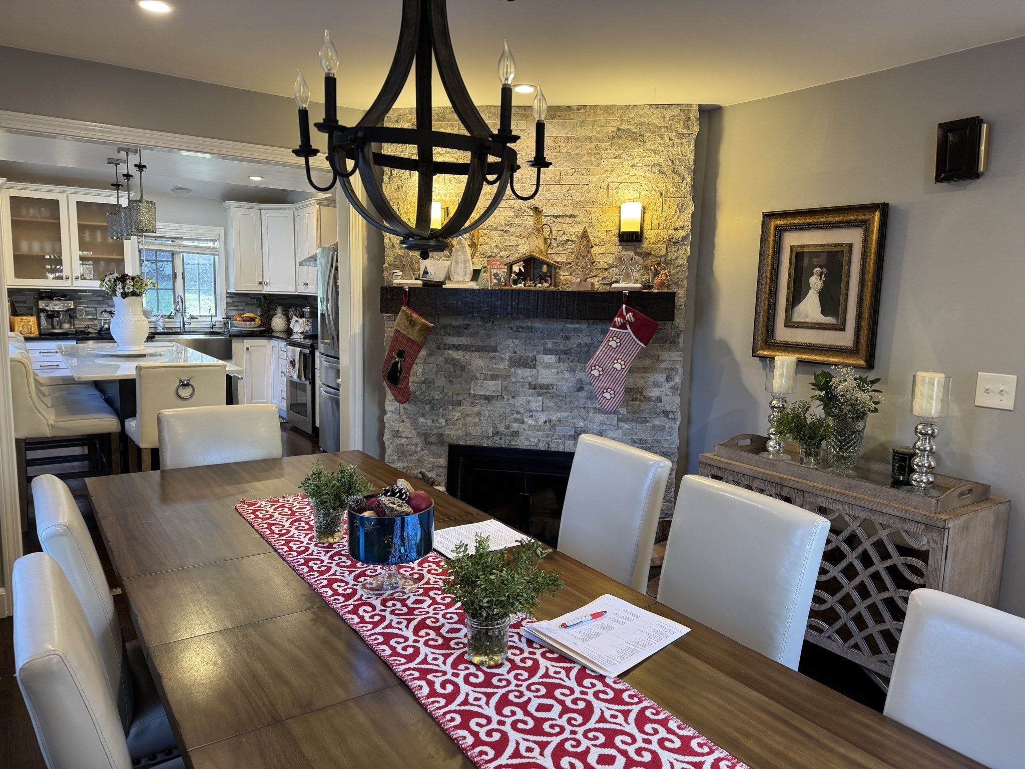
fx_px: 711
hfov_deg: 71.6
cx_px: 512
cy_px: 384
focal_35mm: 24
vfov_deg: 56.8
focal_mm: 6.76
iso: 125
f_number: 1.78
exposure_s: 1/60
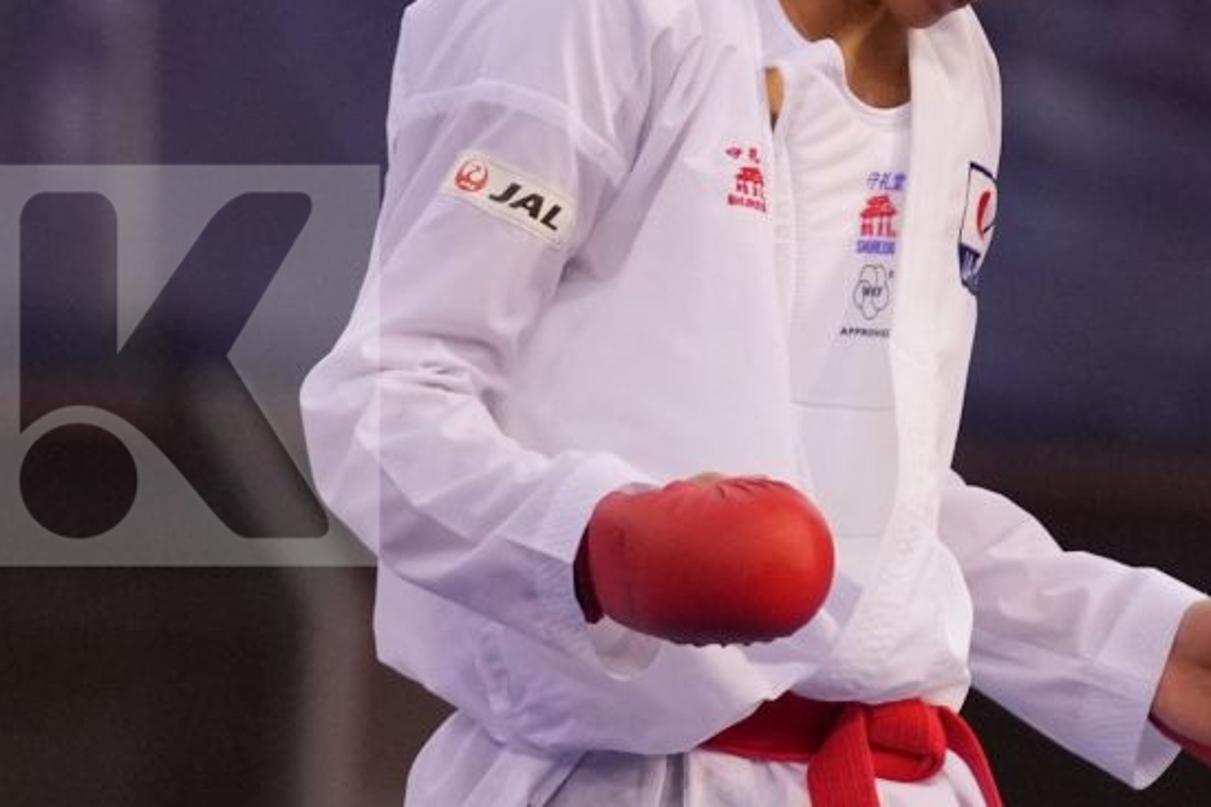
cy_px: 366
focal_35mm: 839
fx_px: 28221
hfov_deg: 2.5
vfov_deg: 1.6
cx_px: 922
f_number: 2.8
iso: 2500
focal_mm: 171
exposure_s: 1/1000
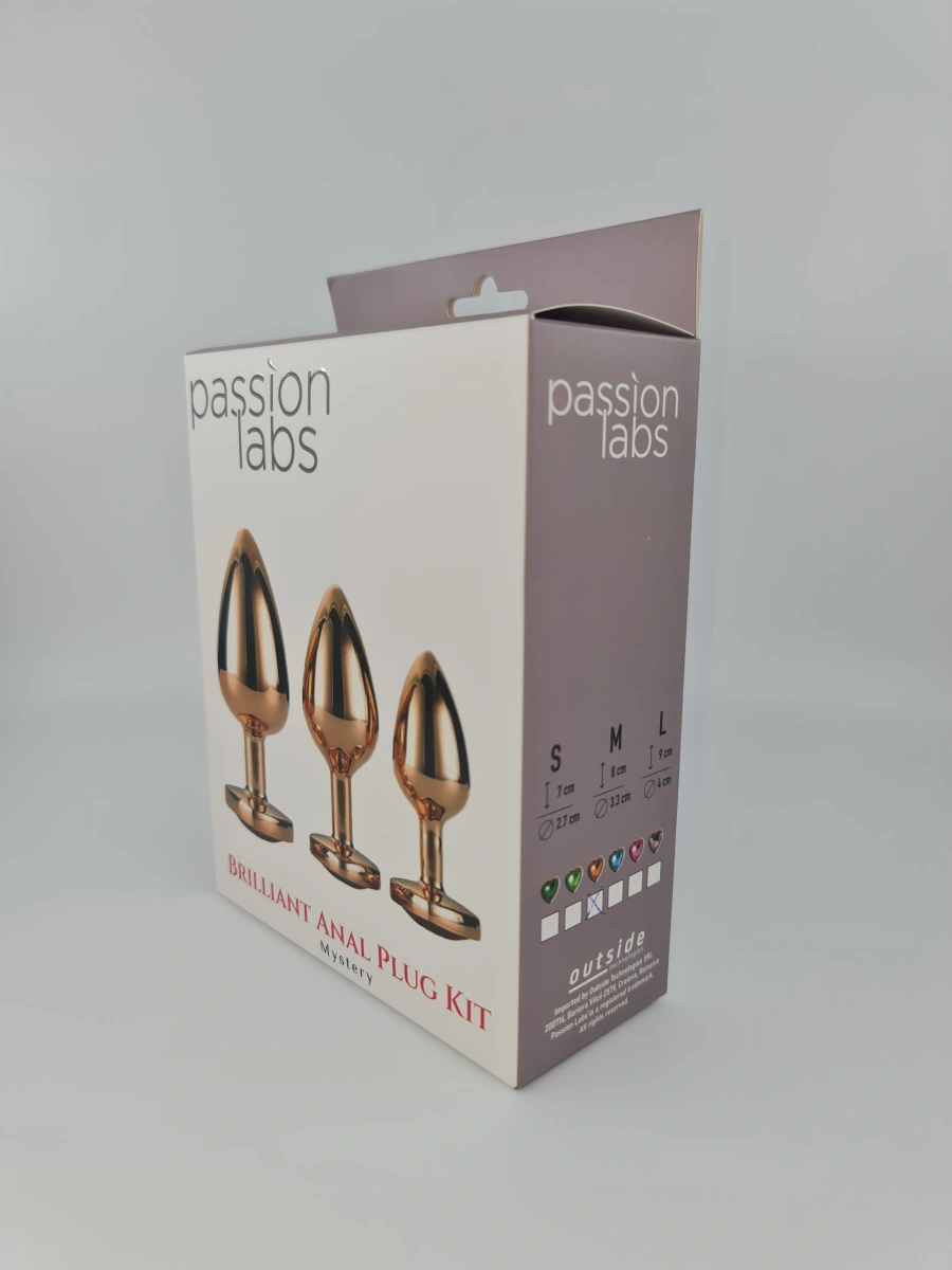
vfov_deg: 69.4
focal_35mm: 25
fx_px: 917
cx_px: 476
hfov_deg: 54.9
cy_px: 635
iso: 50
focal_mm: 7
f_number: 1.8
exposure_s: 1/350
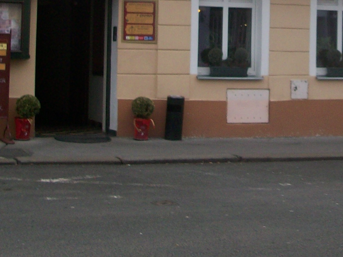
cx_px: 329
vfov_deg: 14.3
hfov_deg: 19.4
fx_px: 981
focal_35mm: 99
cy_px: -75
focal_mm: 5.7
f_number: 2.8
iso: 64
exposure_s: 1/98.6
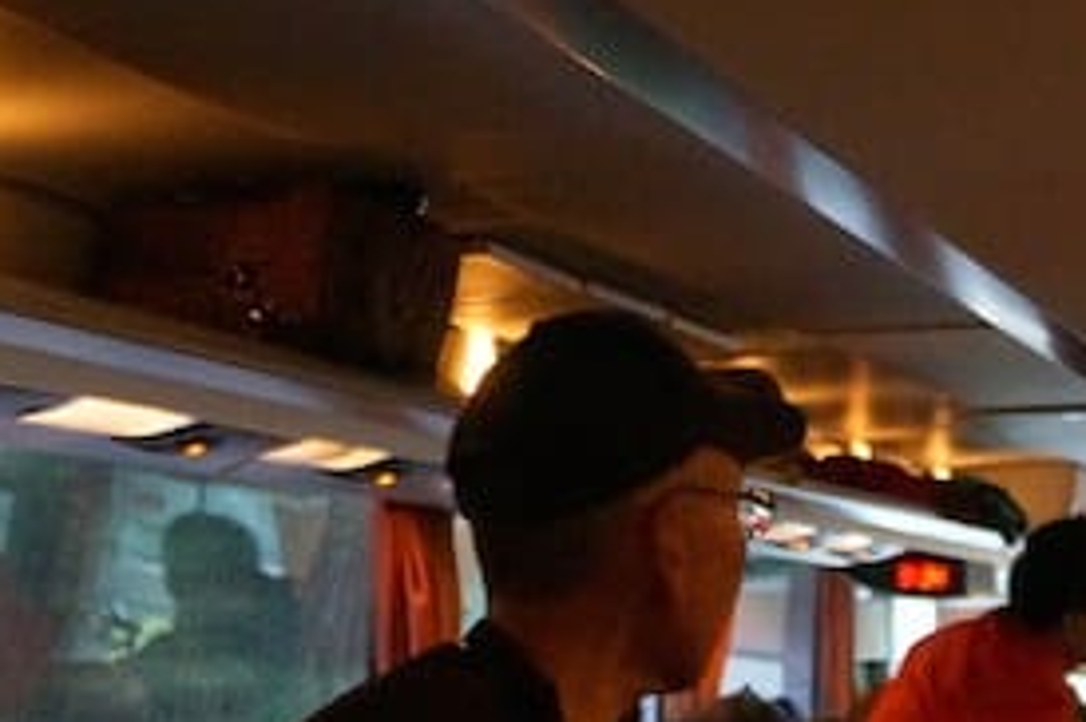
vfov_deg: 12.0
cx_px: 428
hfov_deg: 17.9
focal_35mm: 114
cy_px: 401
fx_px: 3435
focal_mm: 26
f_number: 4.5
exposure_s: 1/30
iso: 3200
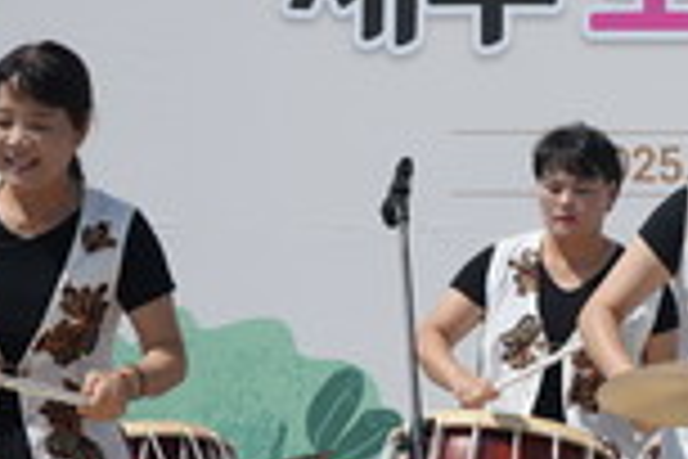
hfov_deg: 9.9
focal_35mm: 204
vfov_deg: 6.7
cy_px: 198
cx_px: 922
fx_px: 3898
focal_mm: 52
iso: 100
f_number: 6.3
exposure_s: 1/1000
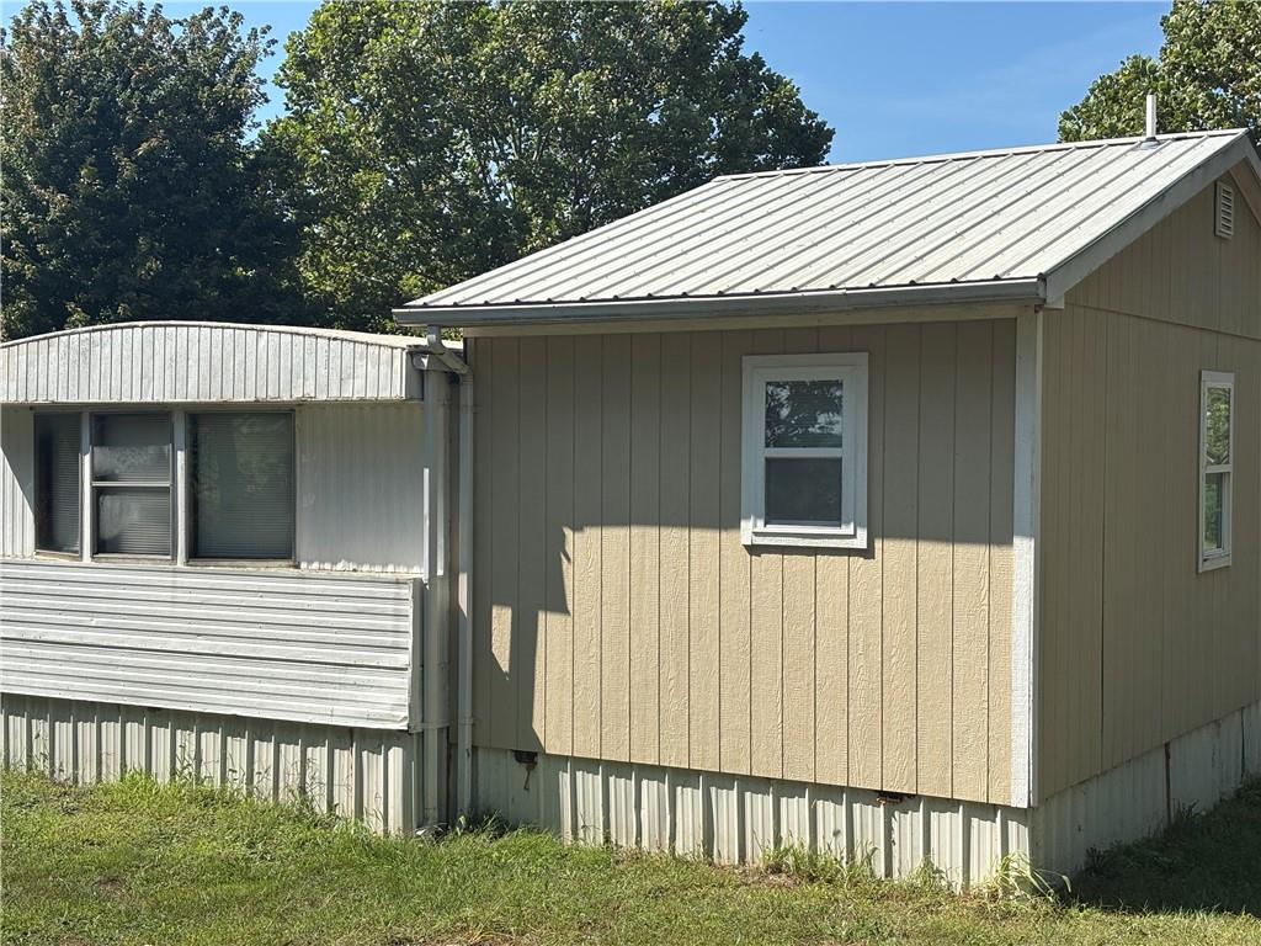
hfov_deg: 36.8
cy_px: 473
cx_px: 630
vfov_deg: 28.0
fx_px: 1894
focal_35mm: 52
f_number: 1.6
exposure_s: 1/2288
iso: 40
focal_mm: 5.96
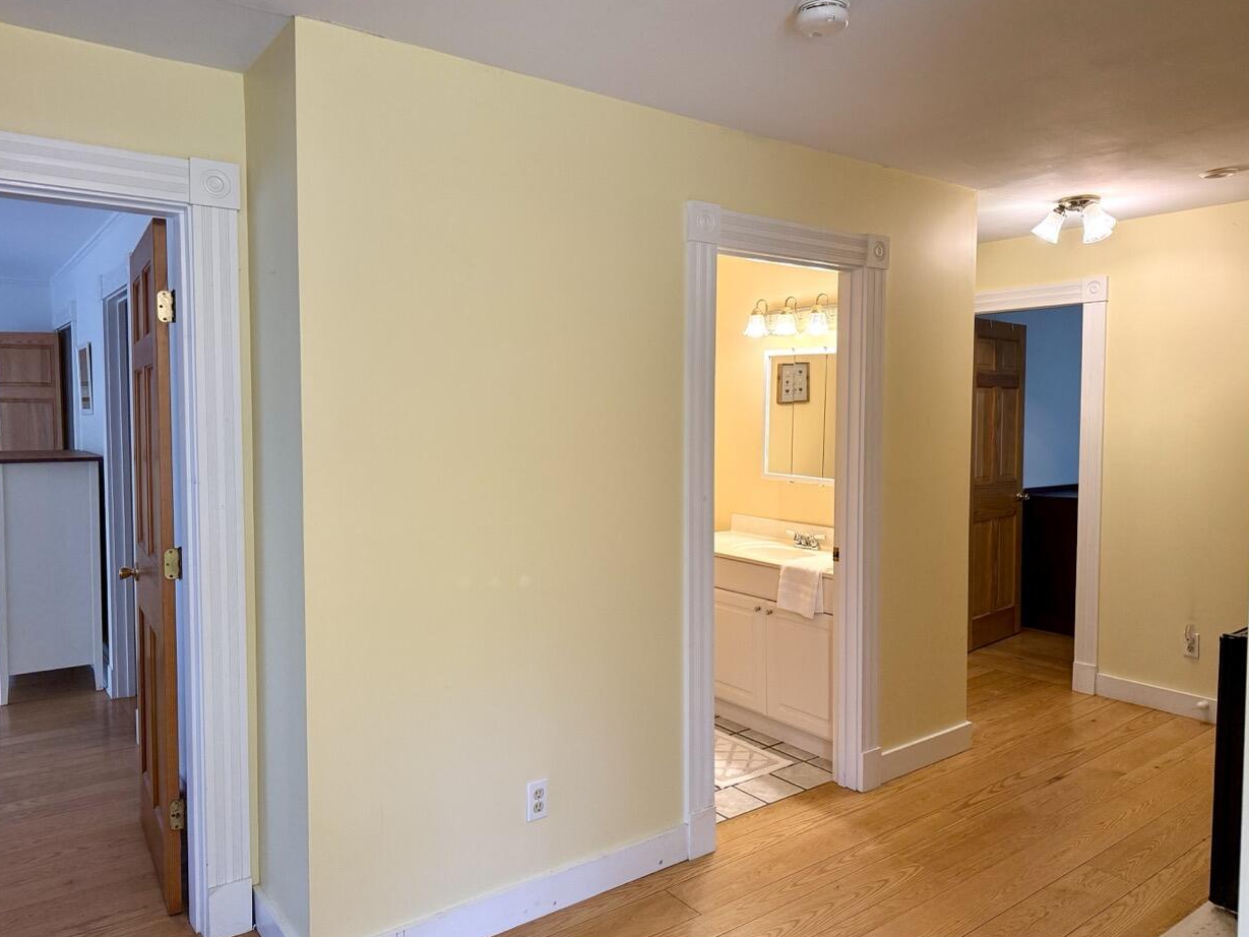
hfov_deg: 69.4
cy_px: 460
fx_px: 902
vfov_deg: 54.9
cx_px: 639
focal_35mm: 25
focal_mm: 6.76
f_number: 1.78
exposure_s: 1/178
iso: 200
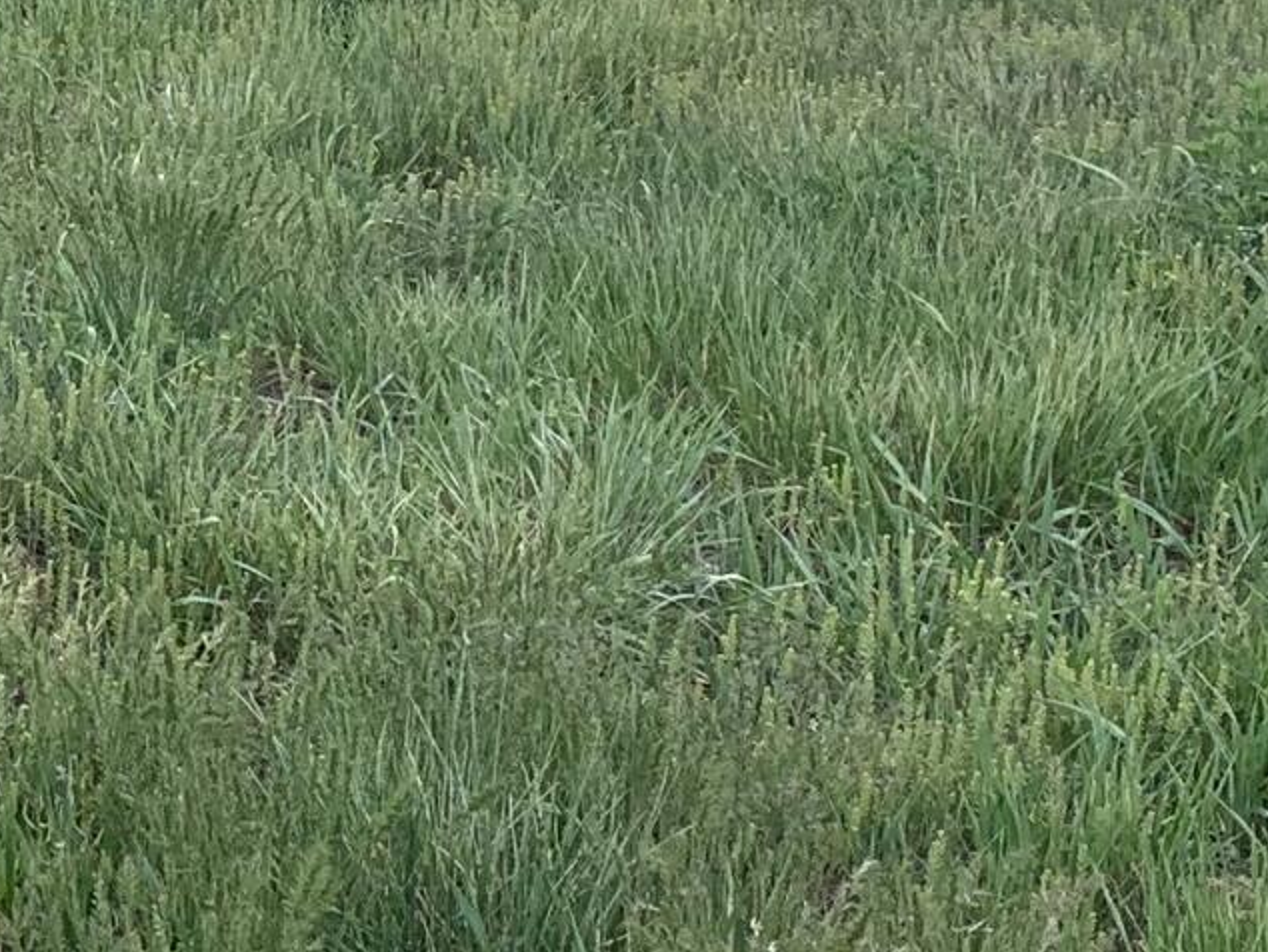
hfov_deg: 15.3
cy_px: -26
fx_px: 4507
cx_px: -388
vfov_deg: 11.9
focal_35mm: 123
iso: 25
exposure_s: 1/692
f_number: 1.8
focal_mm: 4.25
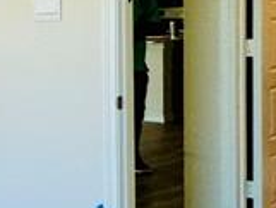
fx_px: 710
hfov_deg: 14.6
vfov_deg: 16.6
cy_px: 62
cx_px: -377
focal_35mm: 89
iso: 125
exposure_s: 1/120
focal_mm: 2.22
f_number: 2.2
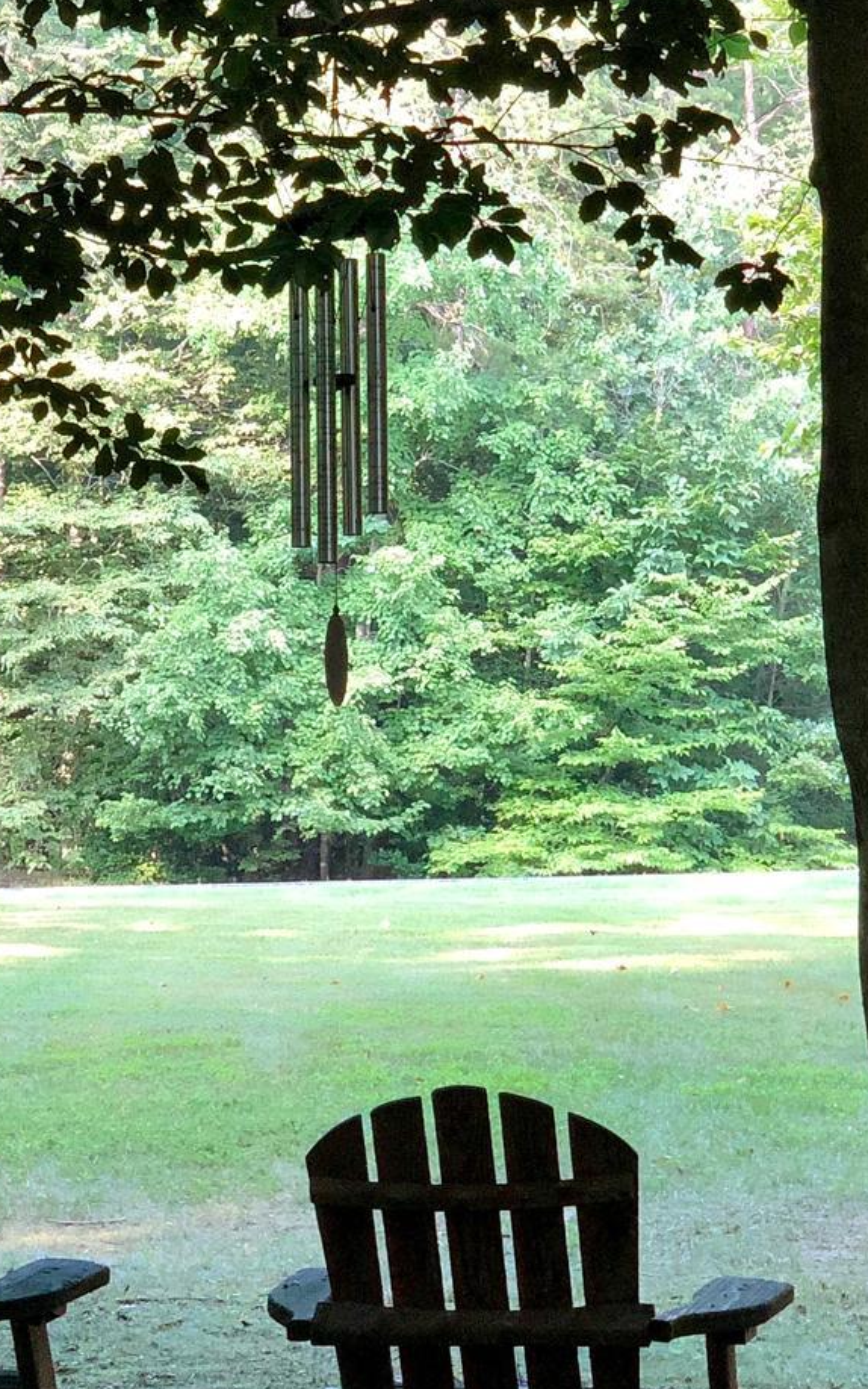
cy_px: 743
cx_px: 172
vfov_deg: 17.0
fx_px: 4654
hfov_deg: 10.6
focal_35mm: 123
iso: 64
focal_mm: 6
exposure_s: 1/60
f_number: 2.4
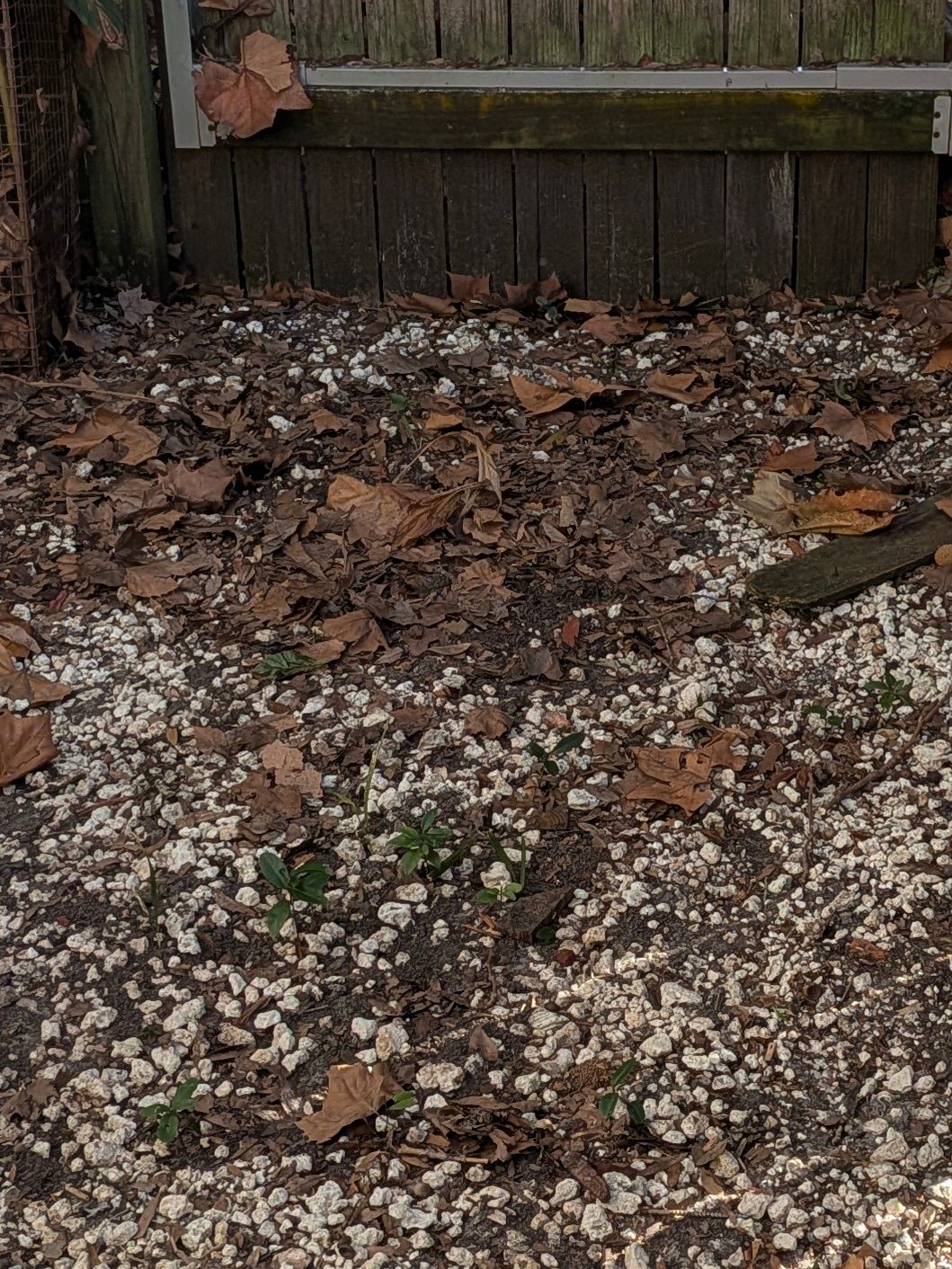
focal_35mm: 68
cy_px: 706
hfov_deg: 21.6
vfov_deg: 28.5
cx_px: 529
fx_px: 2493
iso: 22
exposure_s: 1/323
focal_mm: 4.53
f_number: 1.7
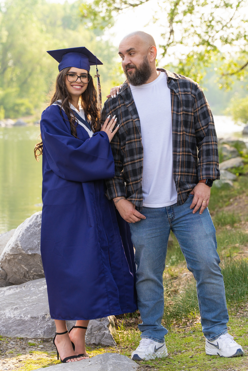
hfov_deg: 11.9
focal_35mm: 115
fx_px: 1188
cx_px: 124
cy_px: 186
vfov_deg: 17.8
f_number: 6.3
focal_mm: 115
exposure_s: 1/320
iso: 500
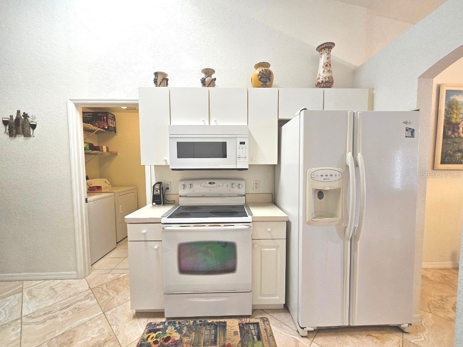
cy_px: 174
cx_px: 232
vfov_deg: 89.9
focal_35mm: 13
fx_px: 174
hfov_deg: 106.2
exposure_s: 1/60.2
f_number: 2.2
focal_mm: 2.2
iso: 250
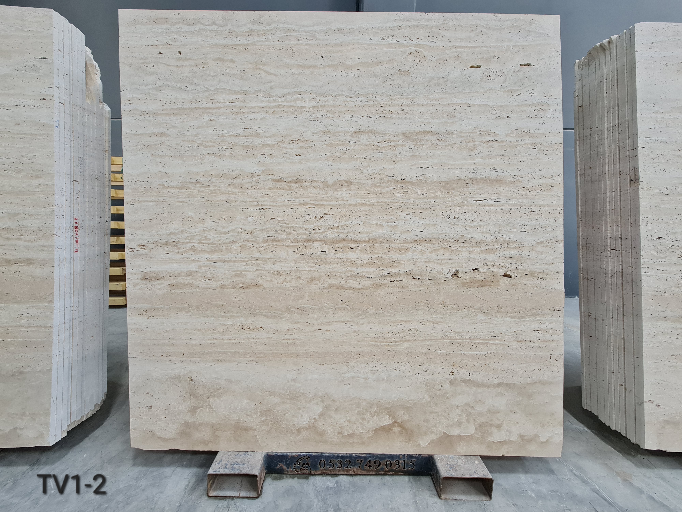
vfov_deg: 89.9
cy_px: 256
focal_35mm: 13
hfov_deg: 106.2
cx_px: 341
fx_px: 256
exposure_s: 1/50
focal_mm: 2.2
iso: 250
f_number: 2.2
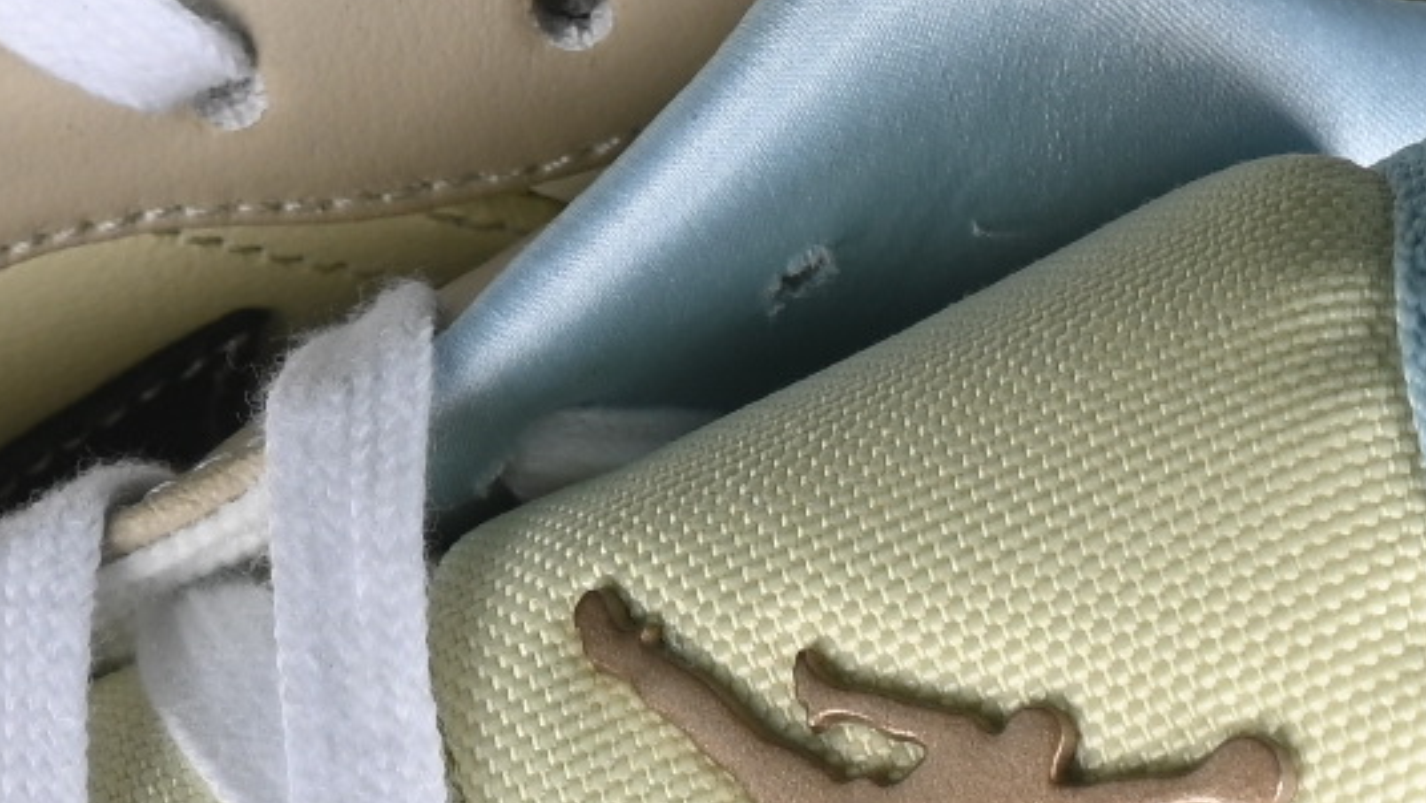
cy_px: 941
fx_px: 15433
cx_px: -32
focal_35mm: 408
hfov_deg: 5.3
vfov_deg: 3.0
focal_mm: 50
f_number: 7.1
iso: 160
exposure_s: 1/80
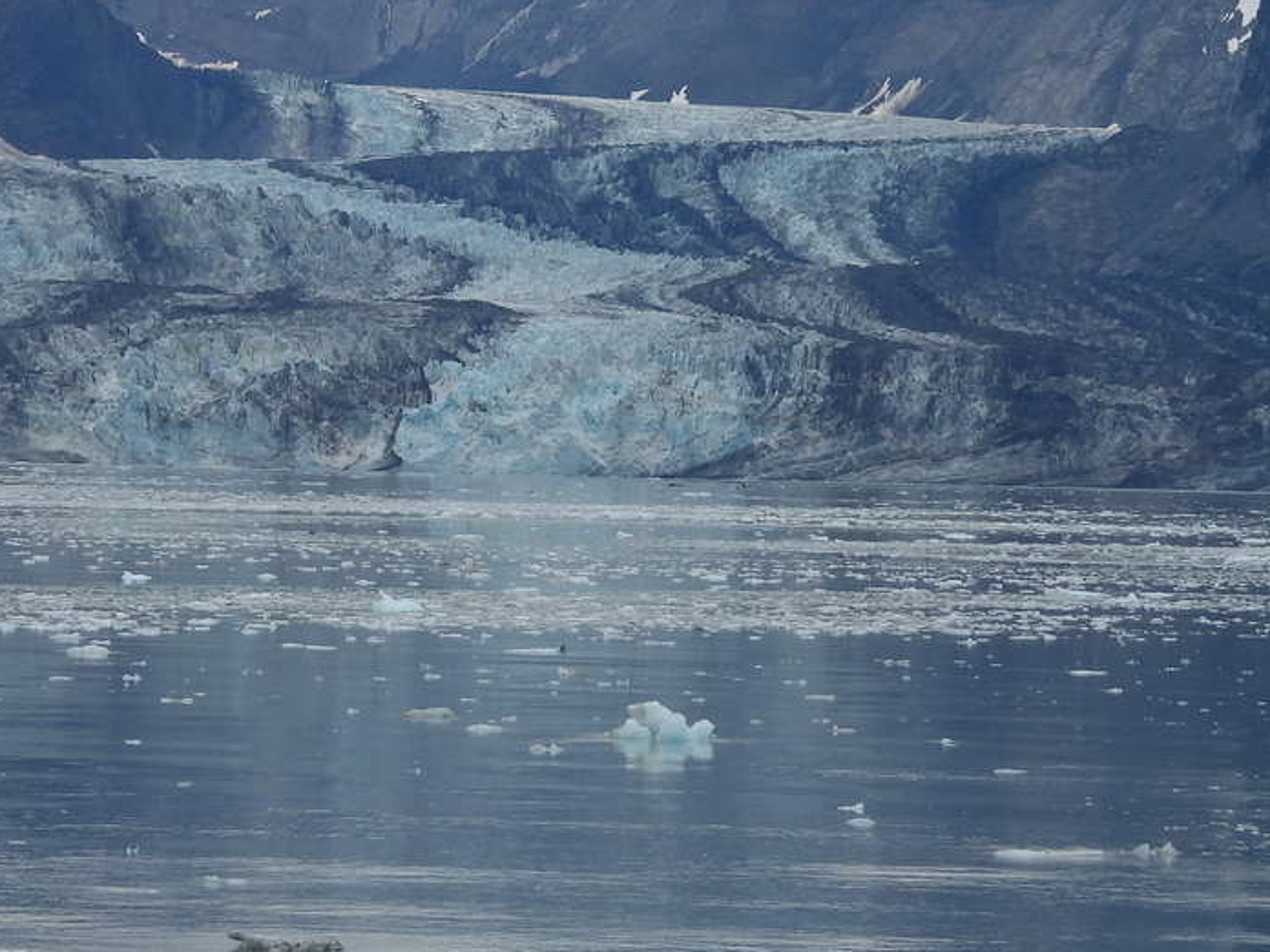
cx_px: 458
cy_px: 226
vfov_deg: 5.4
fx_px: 10126
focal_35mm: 276
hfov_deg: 7.2
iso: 100
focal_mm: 26.8
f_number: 4.5
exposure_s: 1/640
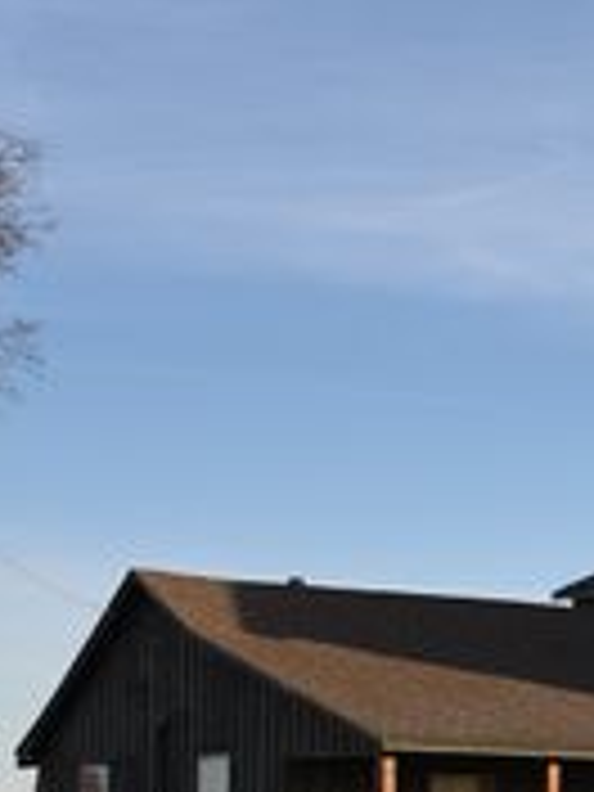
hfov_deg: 11.5
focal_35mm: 123
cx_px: 900
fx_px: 2814
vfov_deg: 15.8
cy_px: 711
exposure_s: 1/200
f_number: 7.1
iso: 100
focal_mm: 45
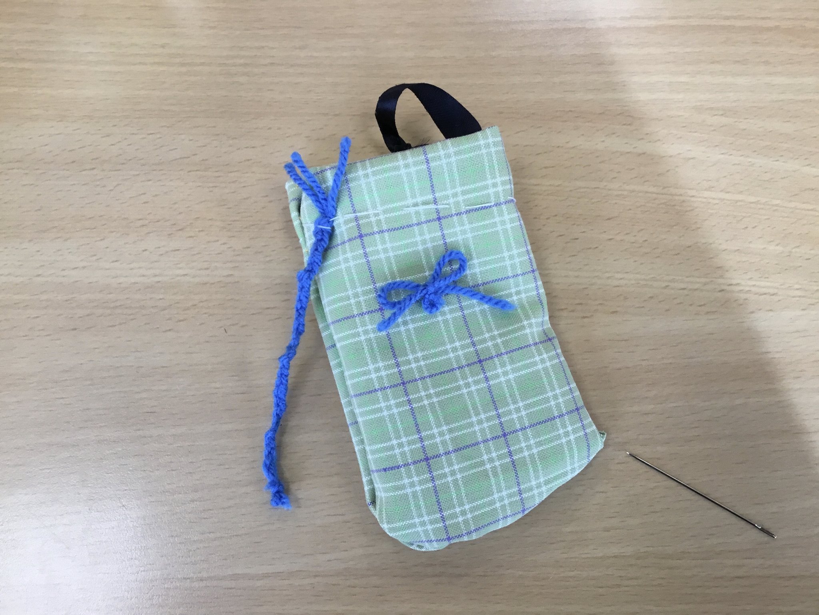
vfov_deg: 45.4
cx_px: 410
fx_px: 733
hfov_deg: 58.4
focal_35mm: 31
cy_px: 308
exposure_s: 1/30
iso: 25
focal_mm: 3.3
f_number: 2.4
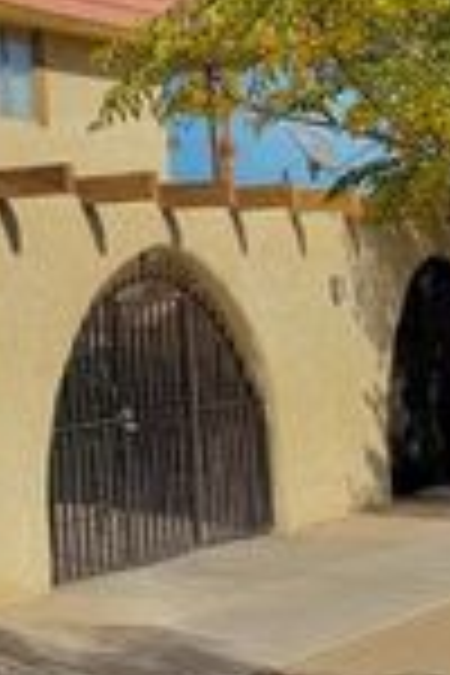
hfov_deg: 12.5
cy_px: 142
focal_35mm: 83
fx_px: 1556
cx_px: -657
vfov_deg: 24.1
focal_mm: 6.76
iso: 80
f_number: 1.78
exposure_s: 1/11905
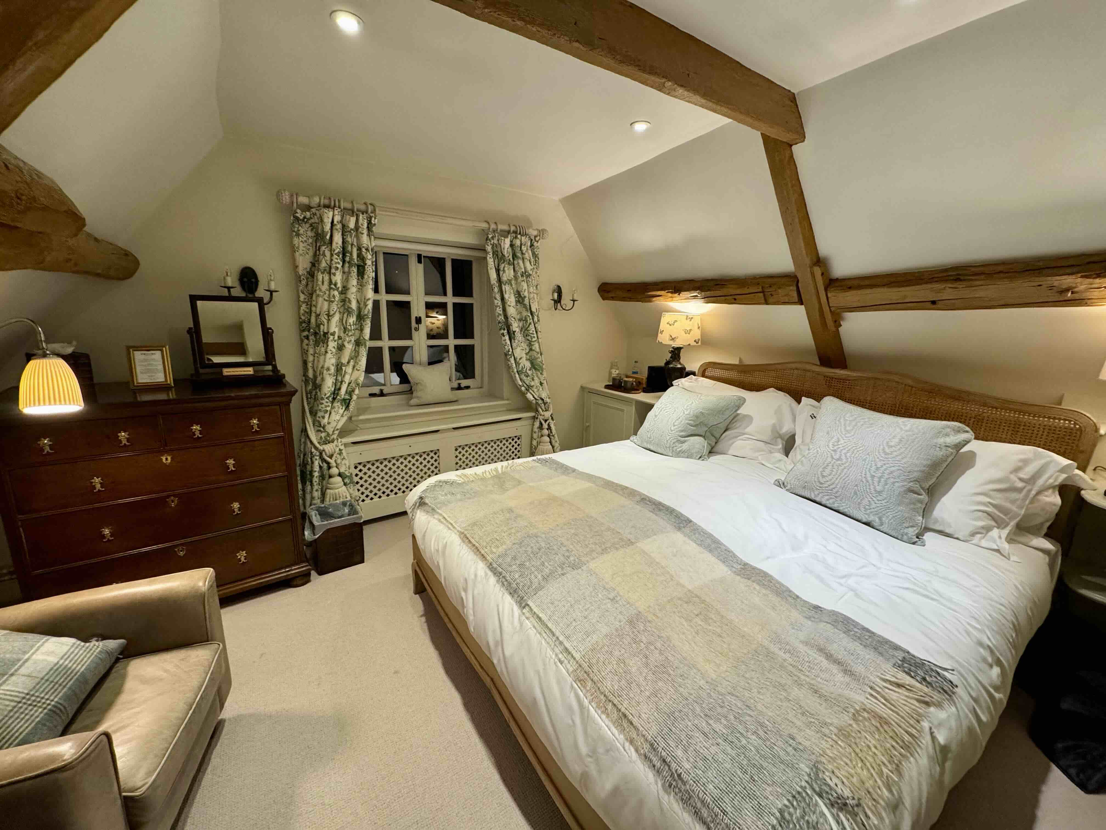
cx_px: 553
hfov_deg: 102.1
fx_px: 447
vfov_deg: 85.7
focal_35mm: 14
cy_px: 415
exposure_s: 1/100
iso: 320
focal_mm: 2.22
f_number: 2.2
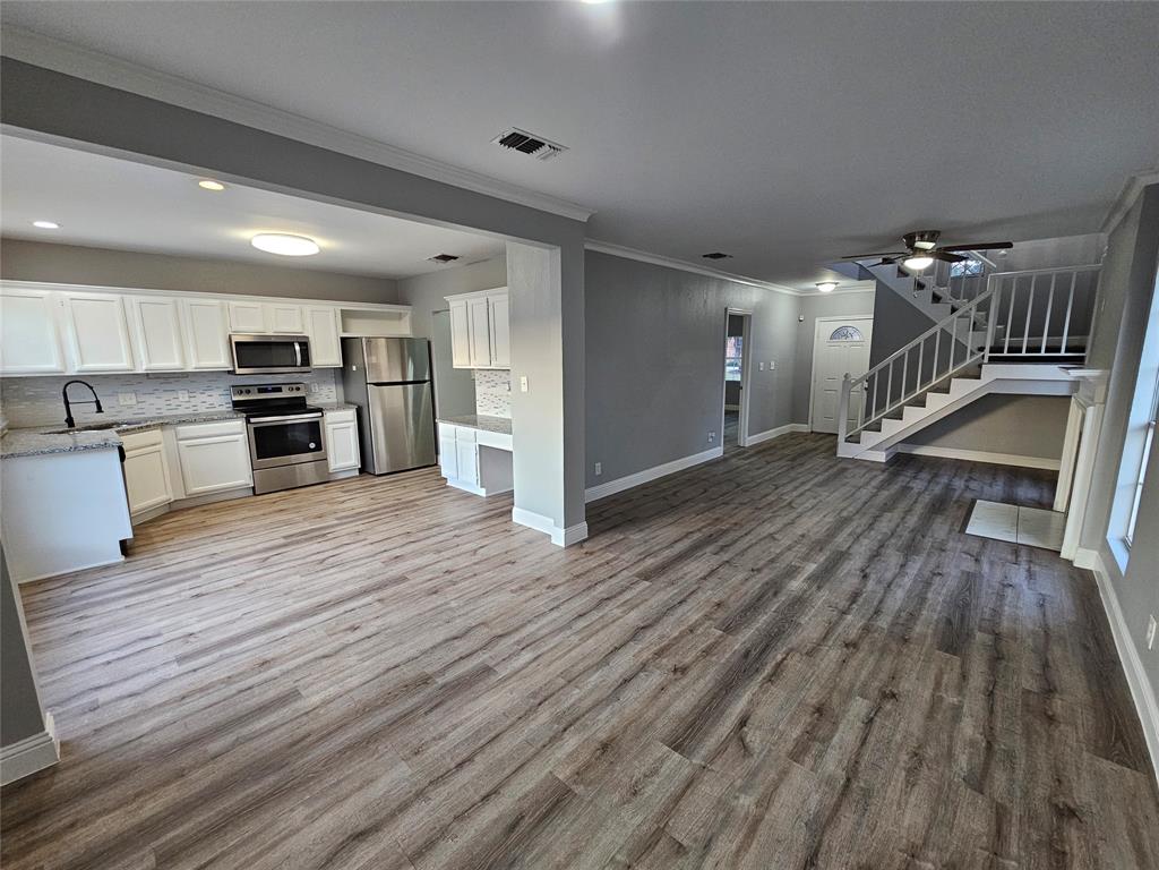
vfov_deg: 89.9
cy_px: 435
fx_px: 435
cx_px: 580
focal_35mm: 13
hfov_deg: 106.2
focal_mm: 2.2
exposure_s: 1/60
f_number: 2.2
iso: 250
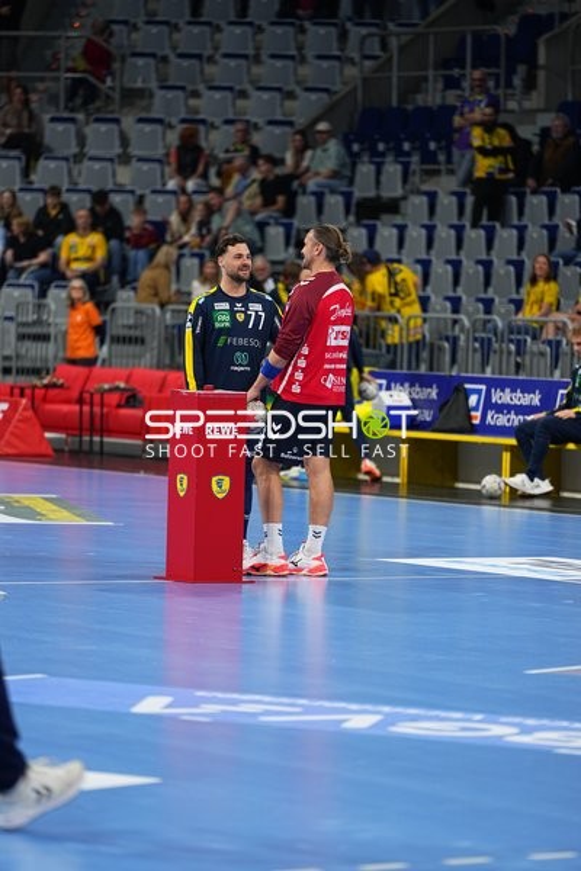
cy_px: 436
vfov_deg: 10.3
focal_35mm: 200
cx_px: 290
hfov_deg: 6.9
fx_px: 4841
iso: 250
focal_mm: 200
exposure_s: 1/250
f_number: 2.8
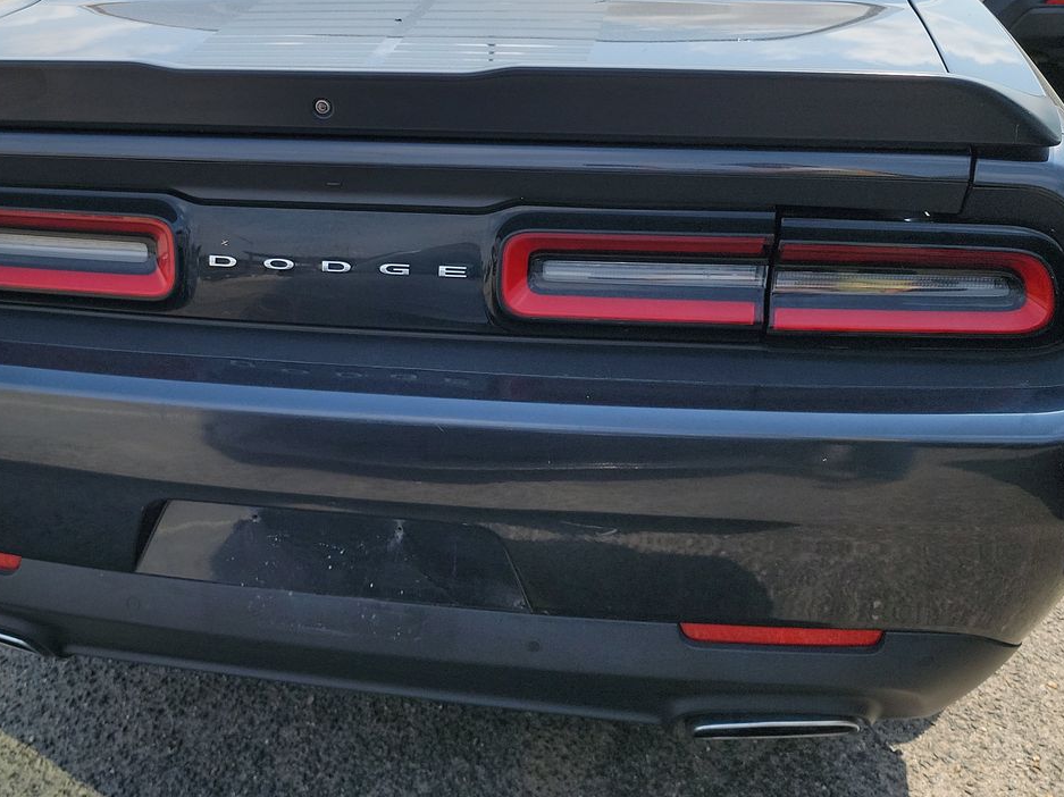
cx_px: 367
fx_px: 1260
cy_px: 279
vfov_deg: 34.8
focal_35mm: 41
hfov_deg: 45.2
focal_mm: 6.7
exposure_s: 1/688
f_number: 1.8
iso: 50
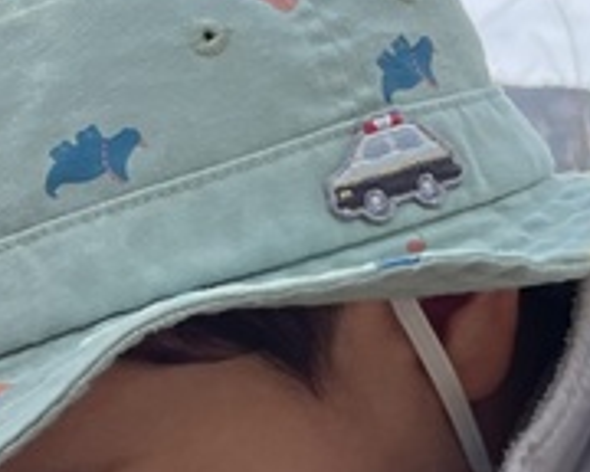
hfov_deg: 12.4
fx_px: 2462
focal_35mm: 141
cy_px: 505
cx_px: -495
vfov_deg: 10.8
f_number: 1.6
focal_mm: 4.2
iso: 32
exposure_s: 1/1350
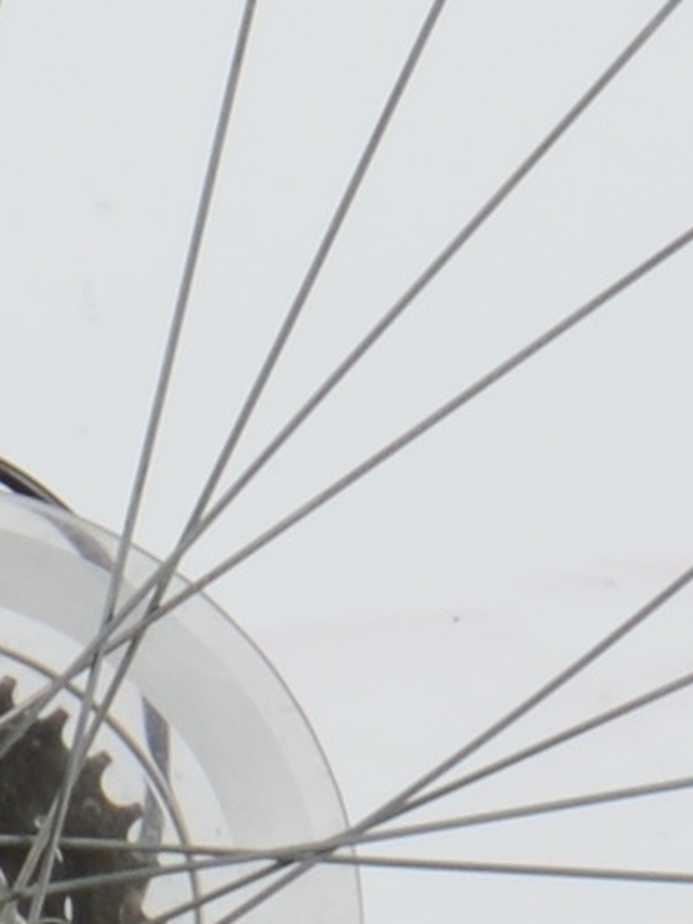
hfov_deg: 1.7
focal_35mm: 853
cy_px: 171
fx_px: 22769
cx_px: -2630
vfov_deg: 2.3
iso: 100
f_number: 14
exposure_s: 1/125
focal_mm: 50
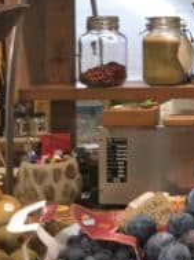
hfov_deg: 10.6
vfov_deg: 15.7
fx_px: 922
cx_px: 433
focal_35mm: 123
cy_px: -1
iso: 125
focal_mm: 4.15
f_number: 2.2
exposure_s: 1/33
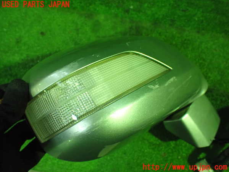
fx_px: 198
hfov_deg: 60.0
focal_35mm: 30
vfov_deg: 46.8
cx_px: 114
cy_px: 86
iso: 800
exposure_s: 1/80
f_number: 2.3
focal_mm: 5.4
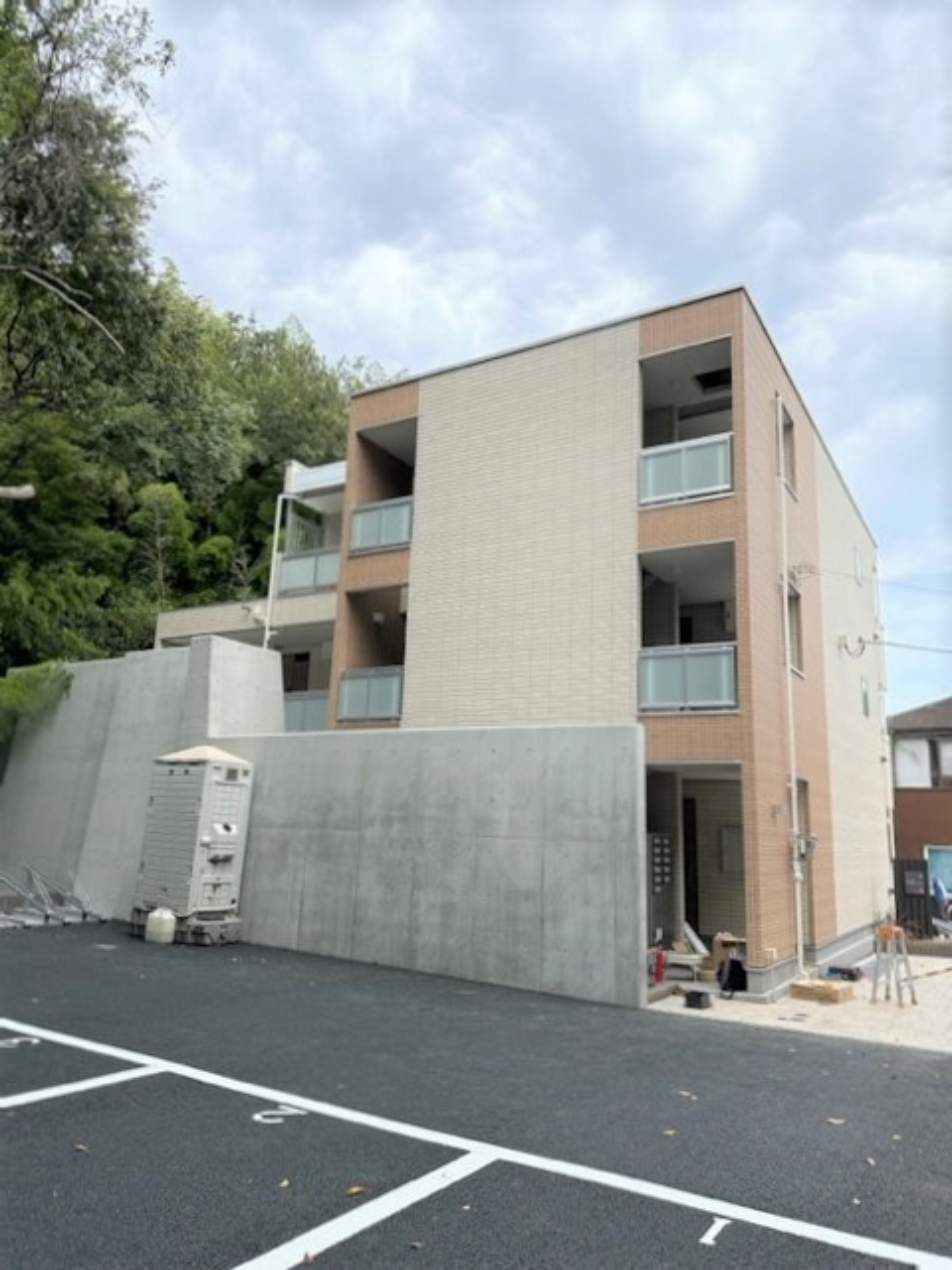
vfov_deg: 71.6
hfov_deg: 56.8
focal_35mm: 24
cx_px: 476
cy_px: 635
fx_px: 880
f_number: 1.78
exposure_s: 1/1072
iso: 80
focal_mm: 6.86
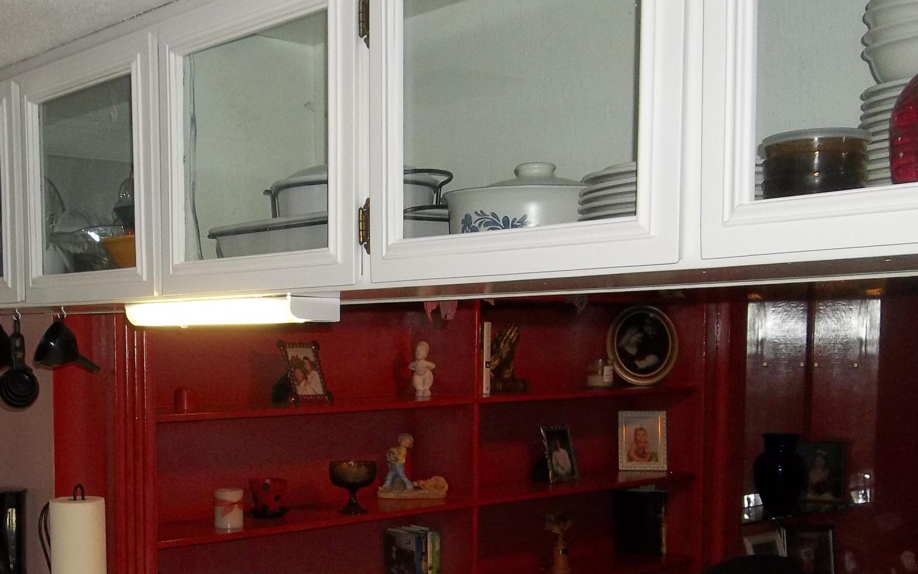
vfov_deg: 26.9
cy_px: 455
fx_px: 1176
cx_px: 286
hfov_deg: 41.9
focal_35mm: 47
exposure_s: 1/30
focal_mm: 4.9
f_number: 3.5
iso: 160
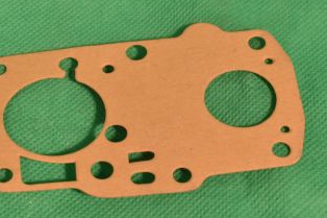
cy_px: 98
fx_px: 1171
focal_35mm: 129
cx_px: 147
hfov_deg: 15.9
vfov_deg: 10.6
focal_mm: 45
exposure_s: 1/80
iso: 1000
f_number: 14
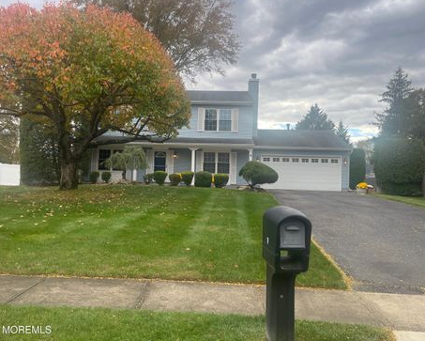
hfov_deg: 62.2
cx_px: 204
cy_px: 170
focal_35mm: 28
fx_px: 352
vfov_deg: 51.6
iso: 50
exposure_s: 1/831
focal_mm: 4.2
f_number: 1.6
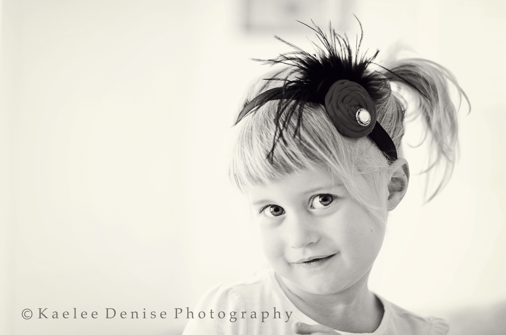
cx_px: 253
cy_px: 168
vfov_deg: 18.1
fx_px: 1052
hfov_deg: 27.0
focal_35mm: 75
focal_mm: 50
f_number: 1.6
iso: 400
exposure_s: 1/500
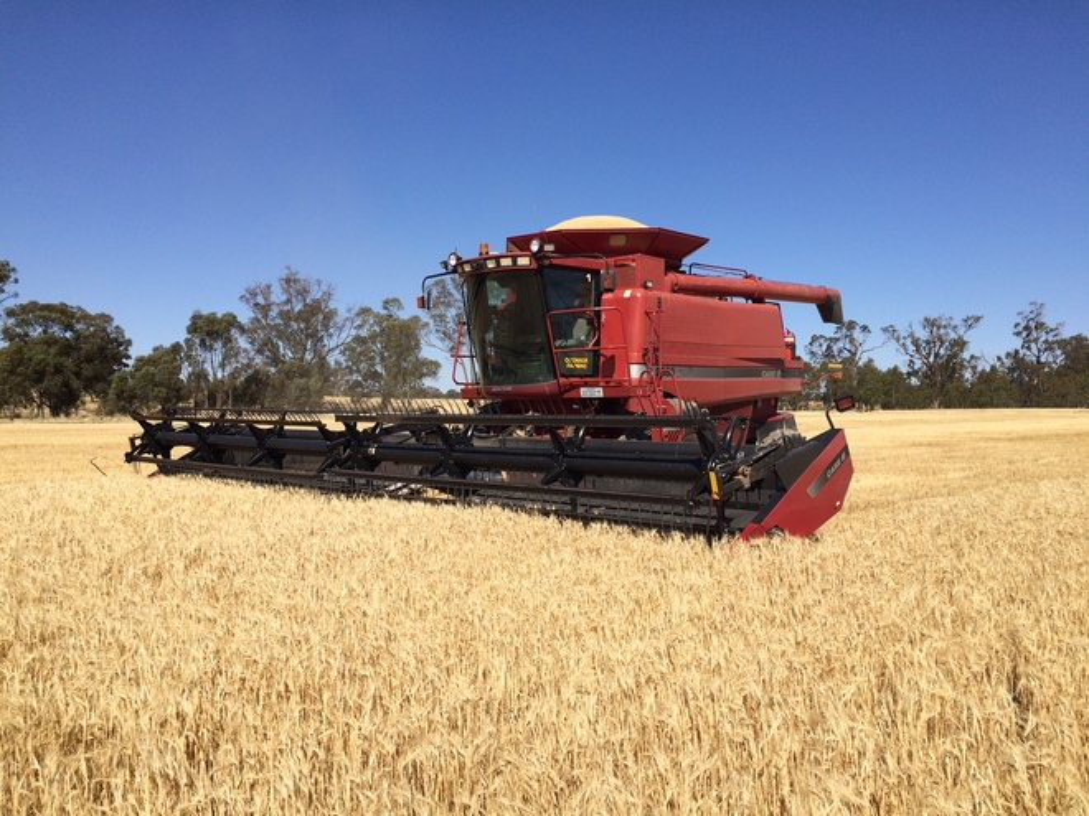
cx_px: 544
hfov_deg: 61.7
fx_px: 912
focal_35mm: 29
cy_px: 408
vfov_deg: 48.2
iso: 32
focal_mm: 4.15
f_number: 2.2
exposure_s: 1/3425
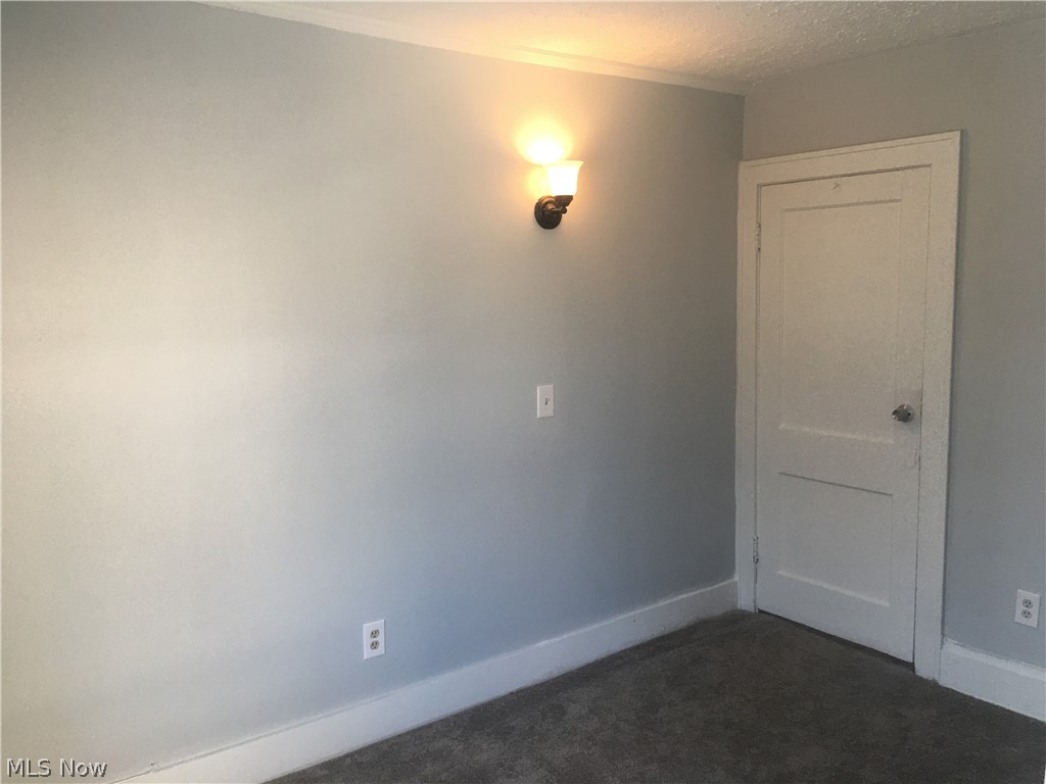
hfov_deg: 61.7
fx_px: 876
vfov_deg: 48.2
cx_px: 523
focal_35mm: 29
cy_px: 392
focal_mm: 4.15
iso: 25
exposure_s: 1/30
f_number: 2.2
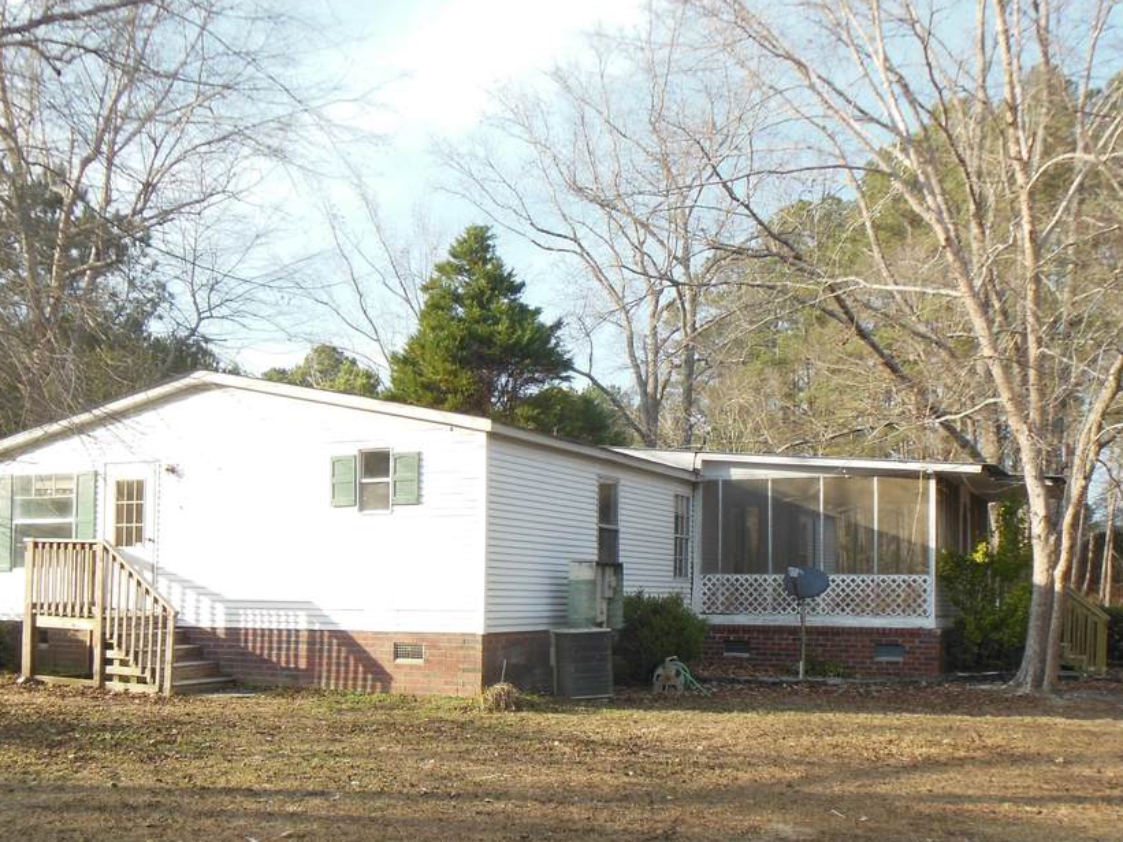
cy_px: 574
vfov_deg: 36.3
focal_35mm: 39
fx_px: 1265
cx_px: 462
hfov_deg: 47.7
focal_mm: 4.5
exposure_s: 1/400
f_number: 3.2
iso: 125
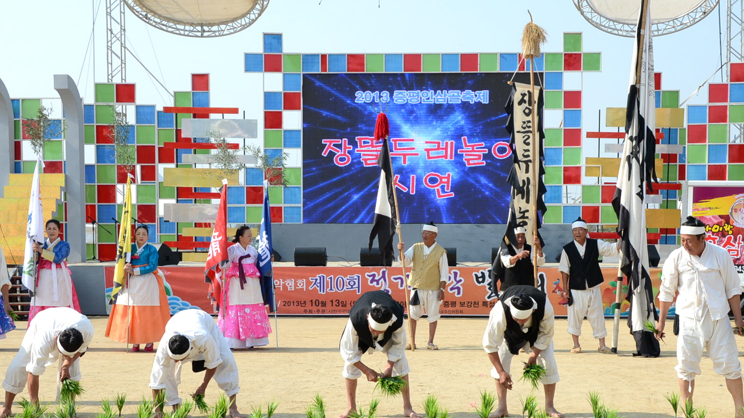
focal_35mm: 68
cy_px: 286
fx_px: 1341
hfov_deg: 31.0
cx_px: 415
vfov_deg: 17.7
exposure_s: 1/640
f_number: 13
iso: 800
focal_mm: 42
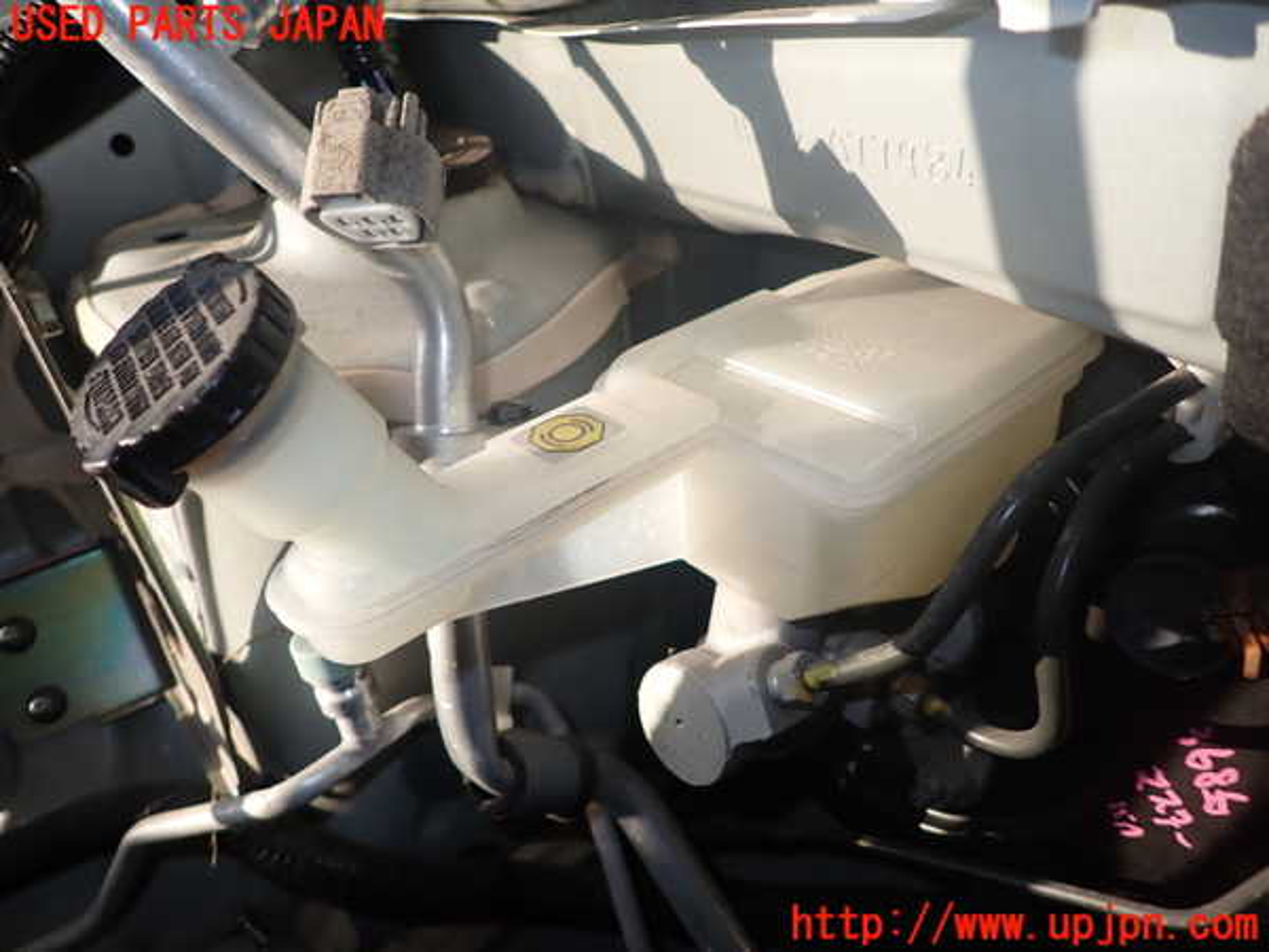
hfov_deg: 69.4
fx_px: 916
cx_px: 634
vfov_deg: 54.9
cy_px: 476
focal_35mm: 25
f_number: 5.6
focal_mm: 4.5
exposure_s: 1/100
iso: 100
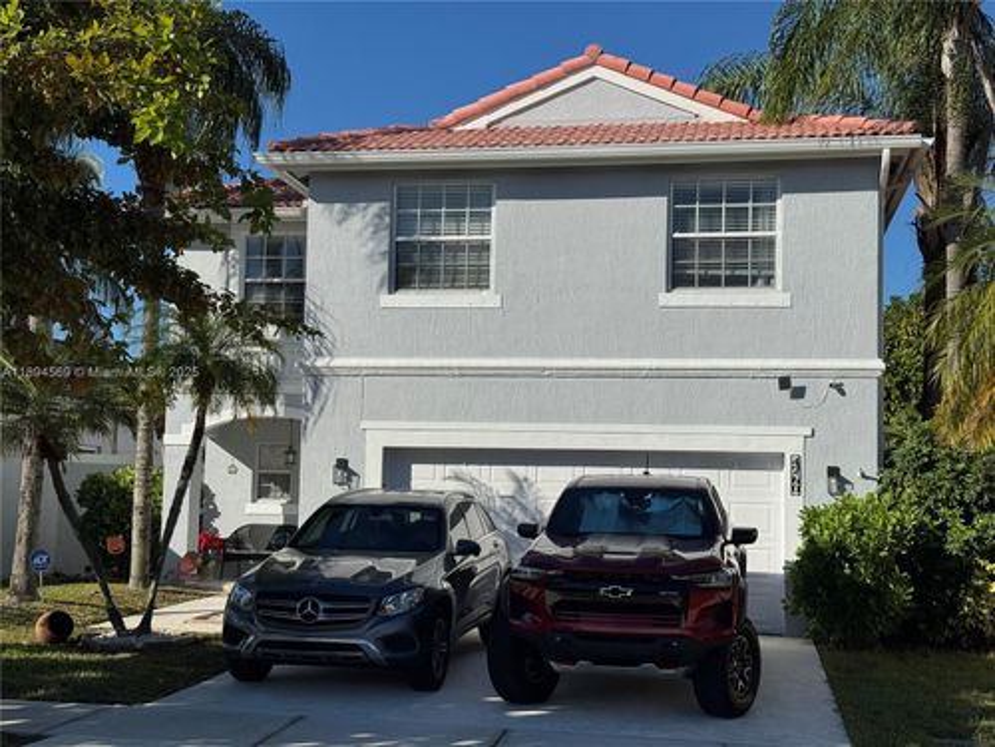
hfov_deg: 39.7
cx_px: 498
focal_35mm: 48
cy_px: 374
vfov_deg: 30.3
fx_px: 1380
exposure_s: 1/9009
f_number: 1.78
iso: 80
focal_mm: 6.76
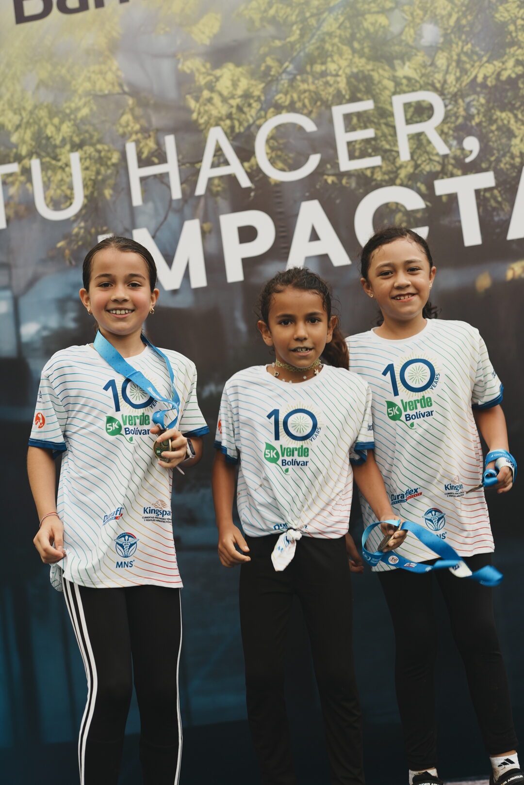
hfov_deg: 27.0
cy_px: 392
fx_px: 1092
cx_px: 262
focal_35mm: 50
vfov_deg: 39.6
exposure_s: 1/250
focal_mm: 50
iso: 160
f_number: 2.2
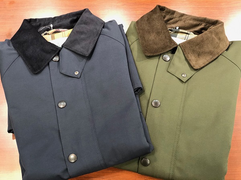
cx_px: 120
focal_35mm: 52
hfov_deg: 36.8
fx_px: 362
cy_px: 90
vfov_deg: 28.0
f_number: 2.4
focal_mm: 6
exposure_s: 1/20
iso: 160
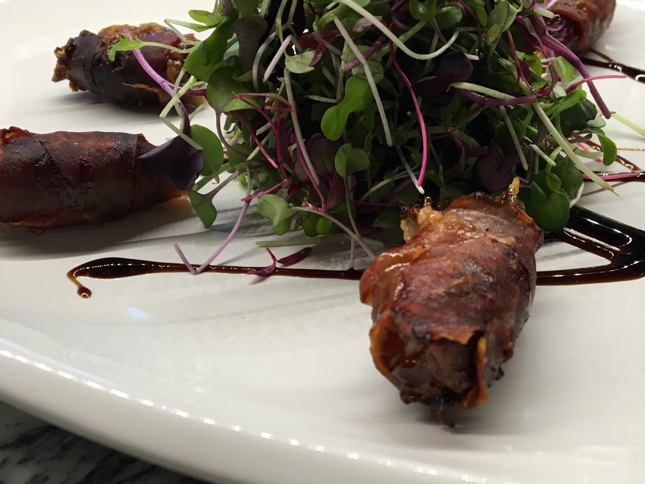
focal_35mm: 45
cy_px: 257
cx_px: 382
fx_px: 839
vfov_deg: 32.2
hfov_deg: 41.9
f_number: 2.2
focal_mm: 4.15
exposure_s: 1/30
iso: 32
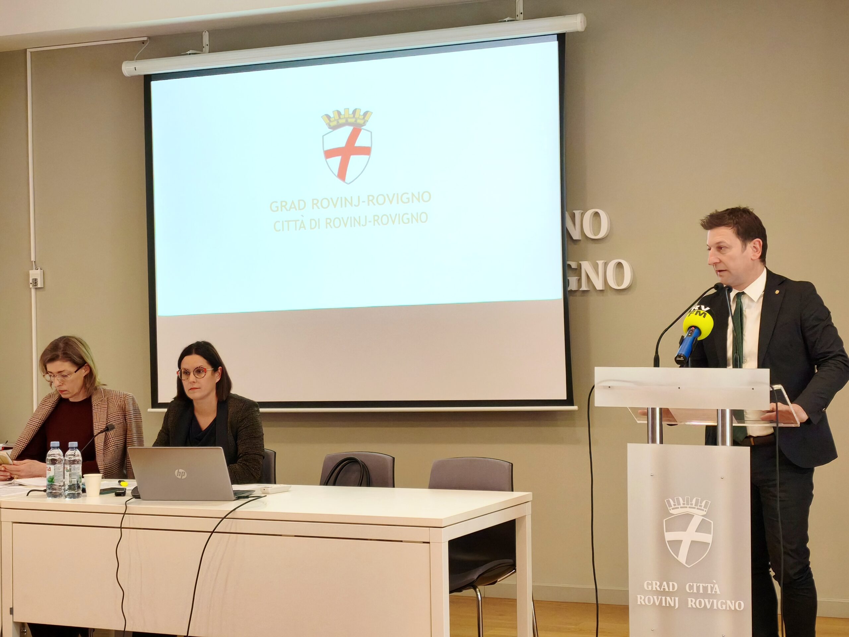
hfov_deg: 30.7
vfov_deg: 23.3
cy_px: 318
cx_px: 424
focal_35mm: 63
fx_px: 1545
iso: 100
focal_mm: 6.45
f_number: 1.62
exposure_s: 1/100
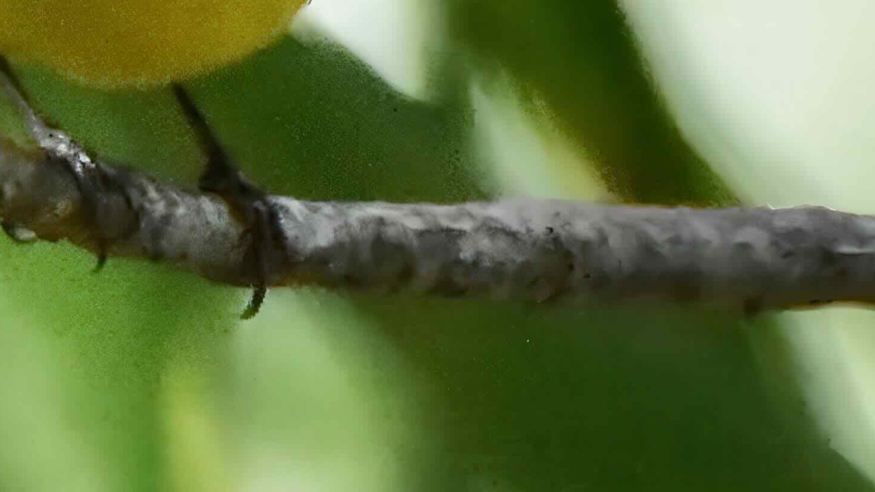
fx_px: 57568
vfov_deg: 0.5
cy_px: -198
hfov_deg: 0.9
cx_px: -218
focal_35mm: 2481
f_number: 6.3
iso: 6400
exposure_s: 1/1600
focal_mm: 600
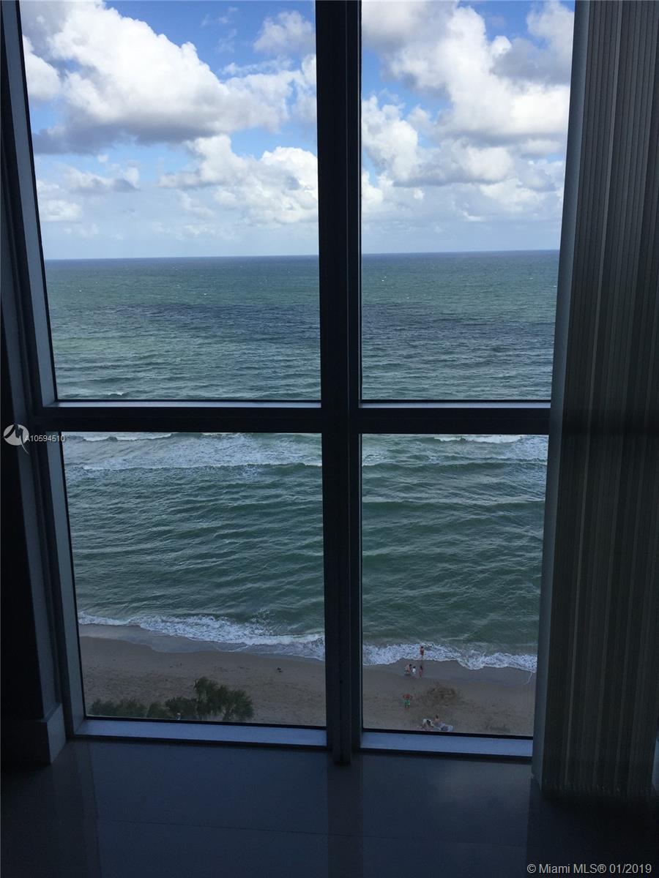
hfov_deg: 48.2
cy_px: 439
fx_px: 736
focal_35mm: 29
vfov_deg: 61.7
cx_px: 330
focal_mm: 4.15
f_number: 2.2
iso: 32
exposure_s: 1/2198
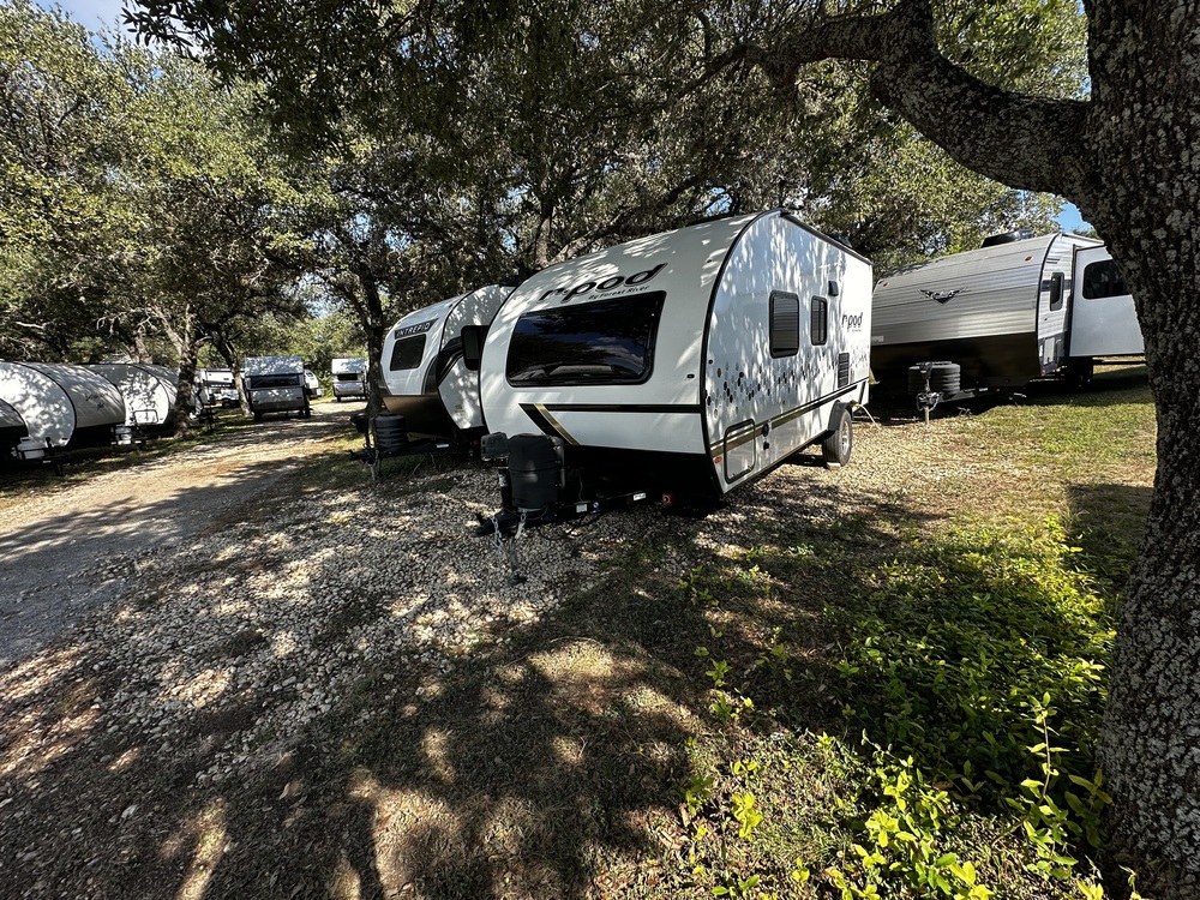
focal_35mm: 14
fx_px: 485
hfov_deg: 102.1
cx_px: 600
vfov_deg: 85.7
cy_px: 450
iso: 40
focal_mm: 2.22
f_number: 2.2
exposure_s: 1/548
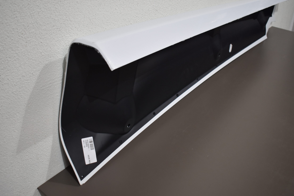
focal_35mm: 37
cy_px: 100
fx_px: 302
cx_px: 145
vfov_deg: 35.9
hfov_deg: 51.9
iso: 720
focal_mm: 24
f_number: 3.8
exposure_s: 1/250
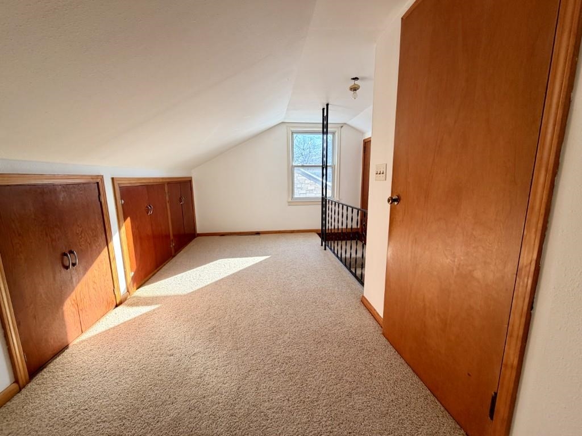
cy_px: 218
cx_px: 291
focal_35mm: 14
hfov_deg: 102.1
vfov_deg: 85.7
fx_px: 235
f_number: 2.2
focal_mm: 2.22
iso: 64
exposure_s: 1/121
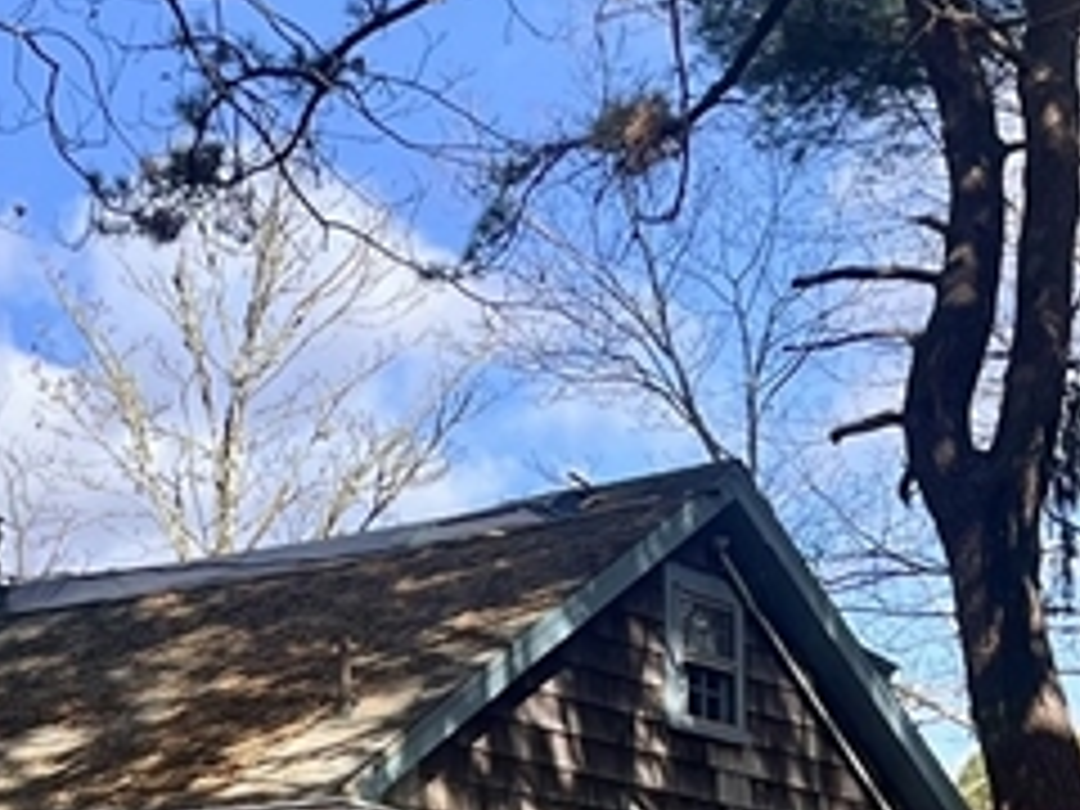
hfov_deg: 17.5
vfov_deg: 13.0
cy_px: 994
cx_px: 184
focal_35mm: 111
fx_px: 3463
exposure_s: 1/1497
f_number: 1.6
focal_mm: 5.1
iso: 50
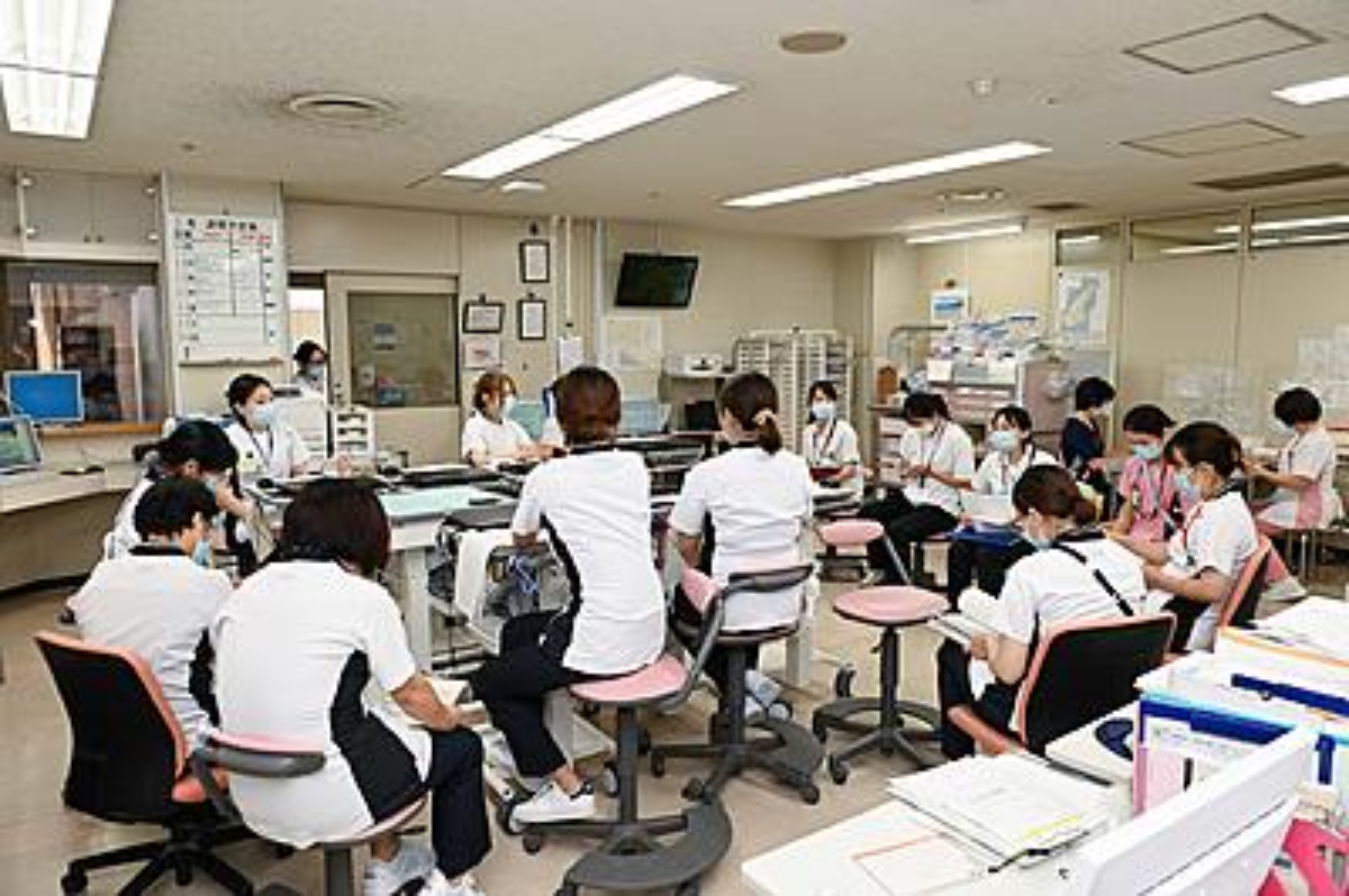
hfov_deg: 73.8
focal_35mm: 24
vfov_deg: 53.1
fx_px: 899
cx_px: 674
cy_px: 448
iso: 800
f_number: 4.5
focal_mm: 24
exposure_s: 1/125
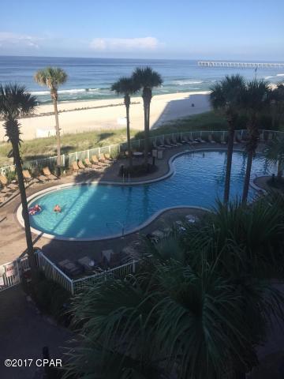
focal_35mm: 29
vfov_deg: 61.7
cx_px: 142
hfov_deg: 48.2
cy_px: 190
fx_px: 317
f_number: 2.2
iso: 32
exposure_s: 1/1647
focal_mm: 4.15
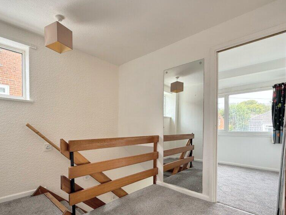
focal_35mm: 19
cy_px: 131
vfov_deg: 67.9
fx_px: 157
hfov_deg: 84.4
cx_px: 128
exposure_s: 1/99
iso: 100
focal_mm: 2.22
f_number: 2.2
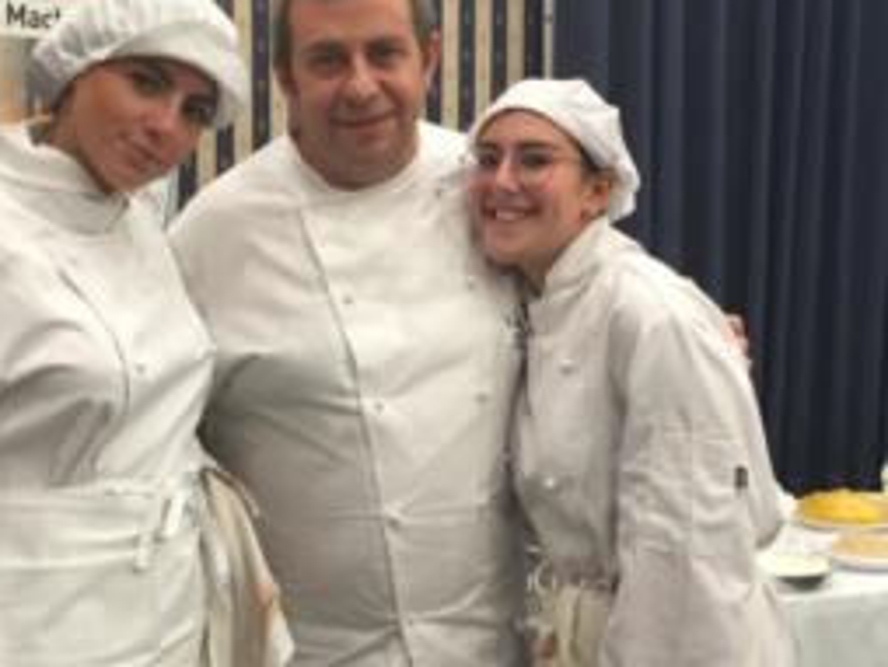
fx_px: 1464
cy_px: 344
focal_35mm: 57
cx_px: 364
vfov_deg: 25.7
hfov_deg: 33.7
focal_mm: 4.15
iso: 125
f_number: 2.2
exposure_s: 1/33
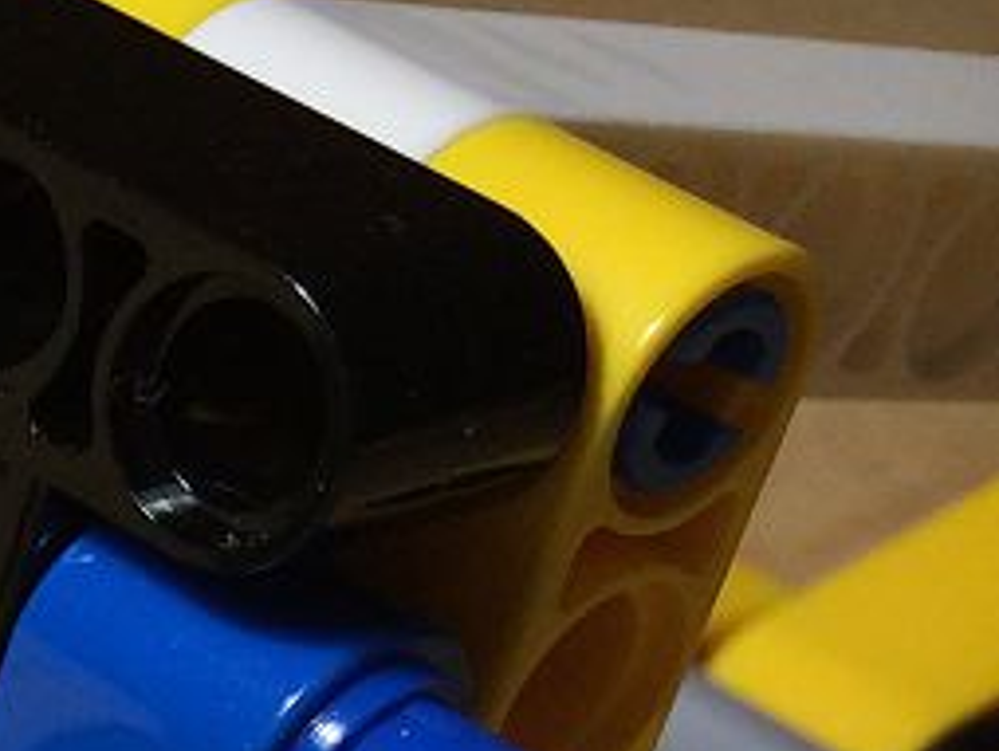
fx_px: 4449
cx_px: -1565
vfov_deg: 9.2
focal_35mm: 154
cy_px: 1378
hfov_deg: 10.6
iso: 50
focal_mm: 4.12
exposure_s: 1/120
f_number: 2.2
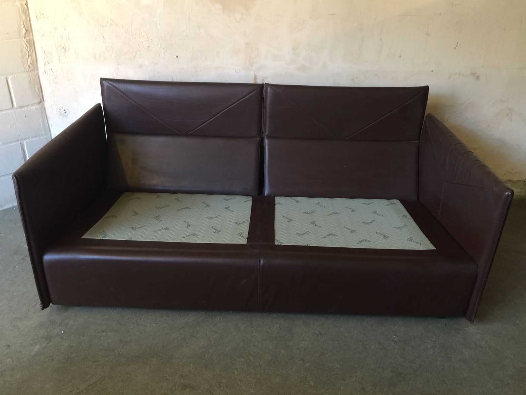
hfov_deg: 60.0
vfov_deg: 46.8
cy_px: 198
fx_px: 456
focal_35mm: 30
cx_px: 260
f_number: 2.2
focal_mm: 4.15
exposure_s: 1/17
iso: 50
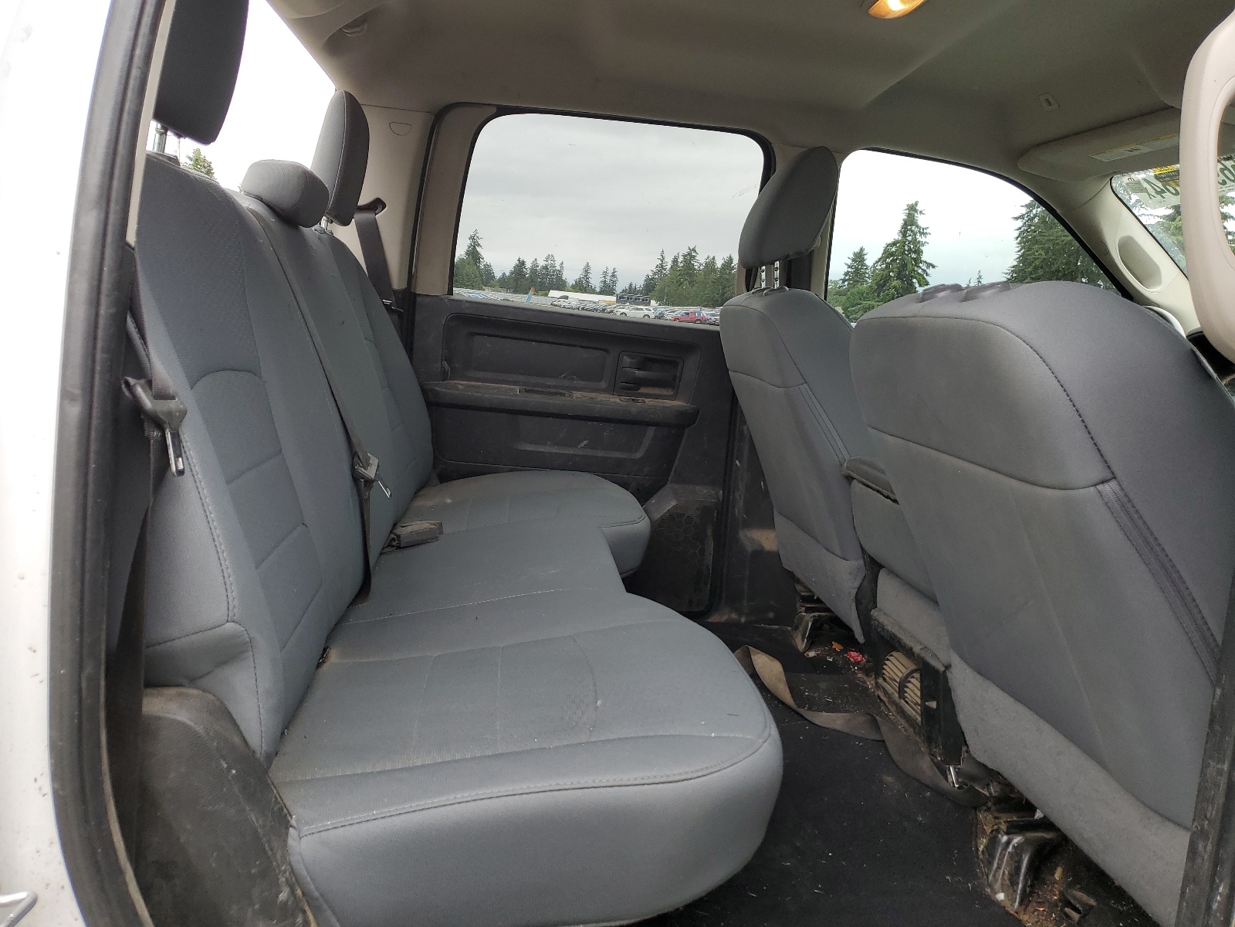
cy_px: 464
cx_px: 618
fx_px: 928
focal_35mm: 26
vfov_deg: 53.1
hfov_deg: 67.3
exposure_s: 1/227
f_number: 1.5
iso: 50
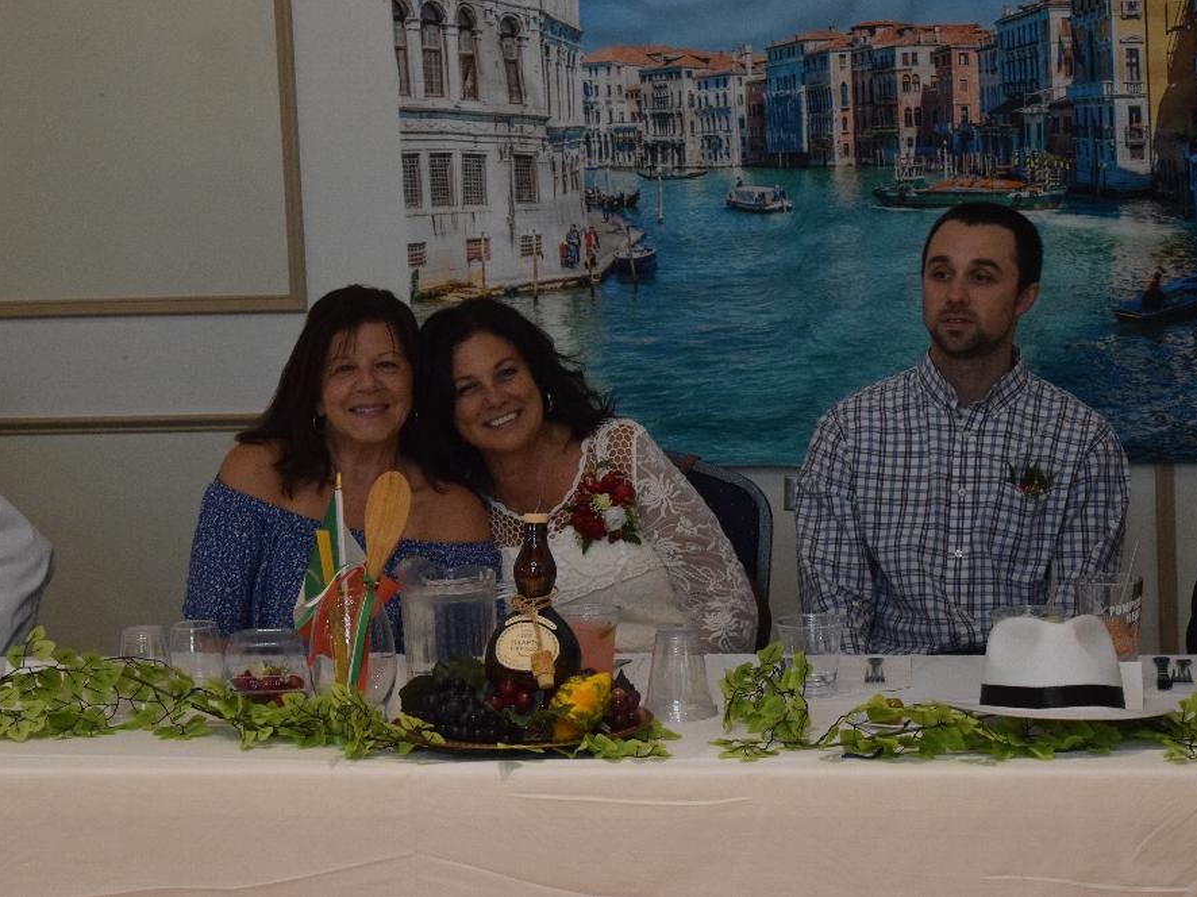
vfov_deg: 16.5
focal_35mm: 90
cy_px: 448
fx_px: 3095
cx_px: 542
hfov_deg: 21.9
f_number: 5.6
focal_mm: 55
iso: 2500
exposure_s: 1/60
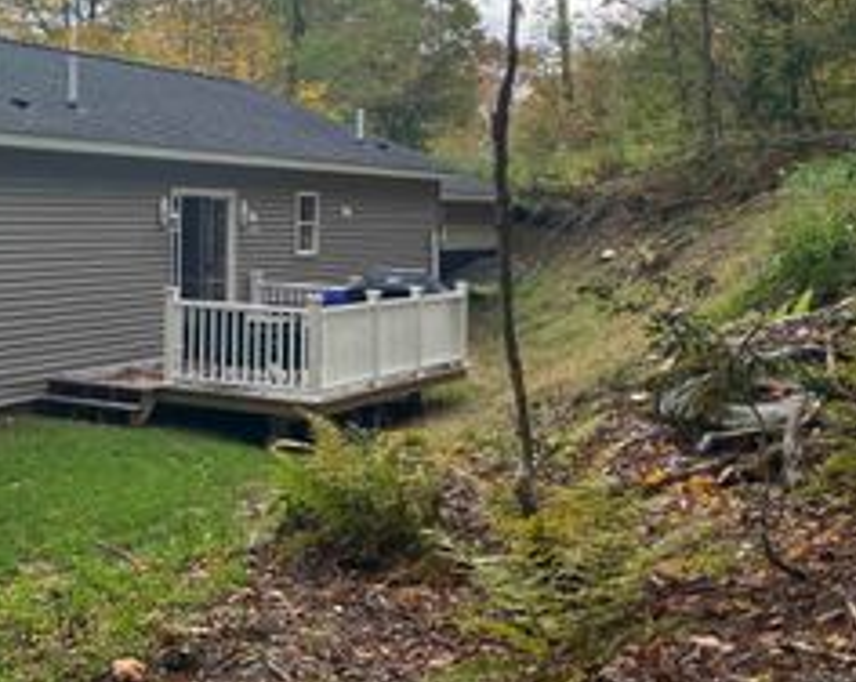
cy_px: 180
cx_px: 51
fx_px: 1467
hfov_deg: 30.7
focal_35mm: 58
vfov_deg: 25.9
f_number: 1.8
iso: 32
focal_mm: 3.99
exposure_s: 1/1104
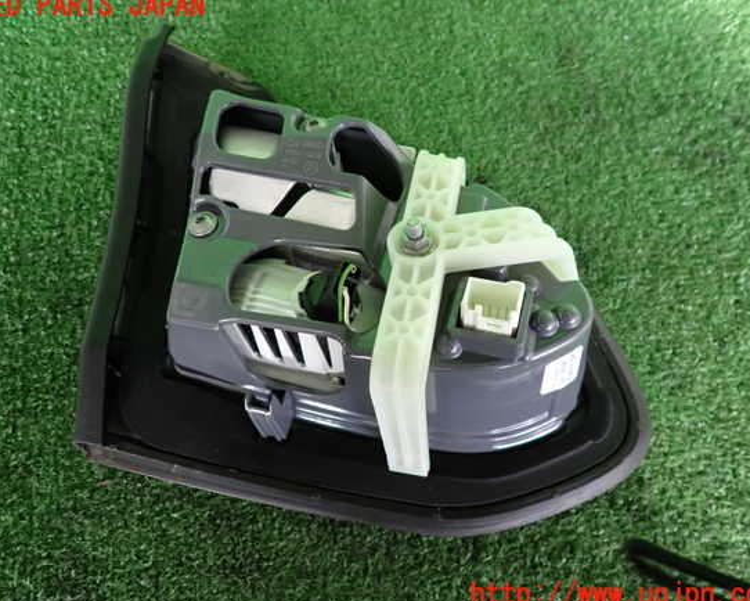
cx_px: 368
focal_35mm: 27
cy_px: 300
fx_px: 600
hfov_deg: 64.0
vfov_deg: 53.2
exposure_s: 1/30
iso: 200
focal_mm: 4.5
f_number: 2
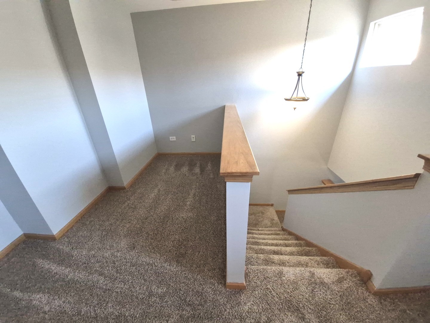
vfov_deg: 89.9
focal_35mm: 13
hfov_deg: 106.2
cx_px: 215
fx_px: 161
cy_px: 162
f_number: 2.2
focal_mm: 1.74
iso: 250
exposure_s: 1/60
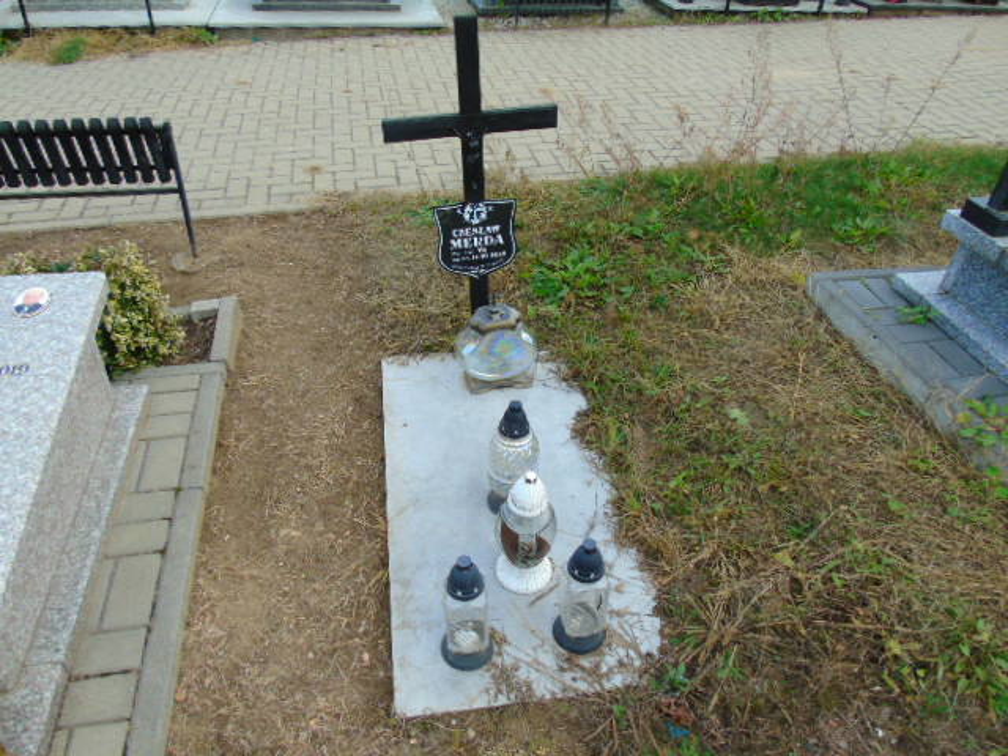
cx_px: 504
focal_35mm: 25
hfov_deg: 69.4
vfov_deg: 54.9
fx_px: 728
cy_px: 378
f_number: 3.4
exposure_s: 1/160
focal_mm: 4.4
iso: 80
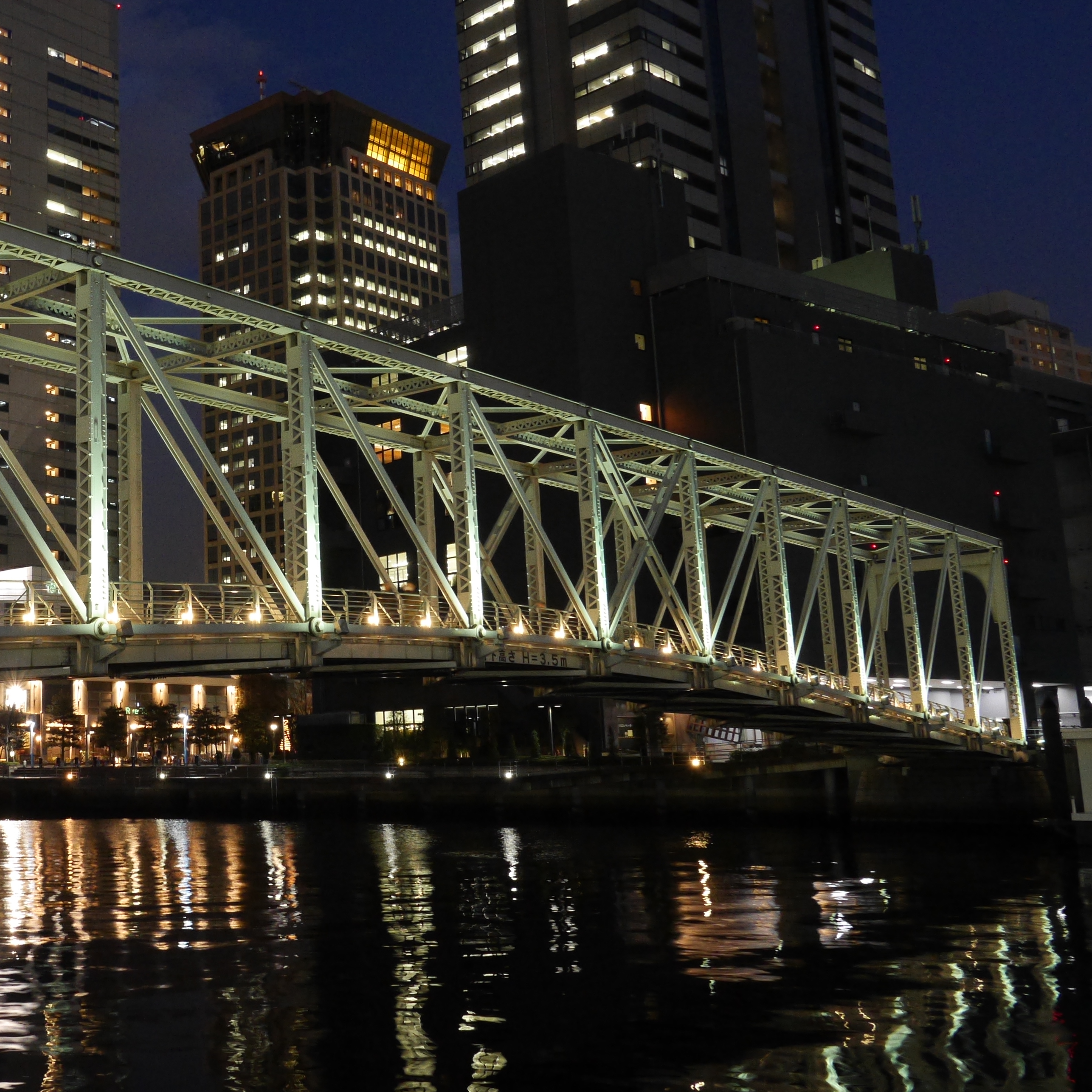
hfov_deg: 41.1
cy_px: 489
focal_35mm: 38
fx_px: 1356
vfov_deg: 43.8
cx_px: 150
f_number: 5.6
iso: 1600
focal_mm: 12
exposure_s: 1/3.2
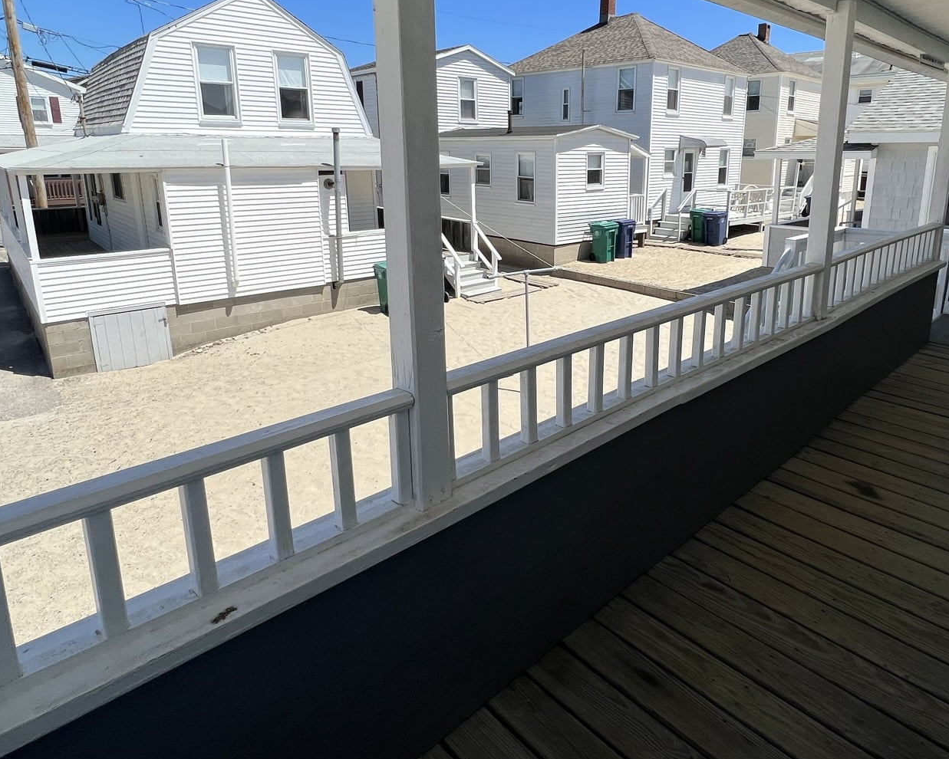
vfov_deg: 64.7
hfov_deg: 77.2
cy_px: 292
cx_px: 539
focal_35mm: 21
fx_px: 590
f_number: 1.8
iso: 32
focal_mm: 1.6
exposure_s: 1/3125
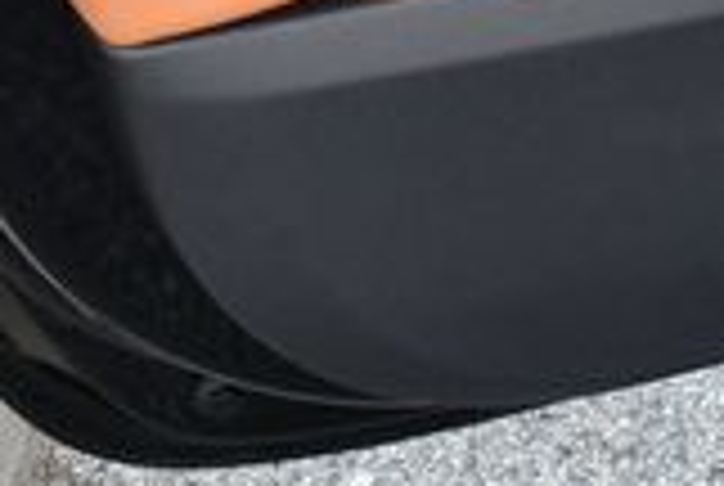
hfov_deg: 13.9
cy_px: -360
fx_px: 2881
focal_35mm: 143
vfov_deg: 9.2
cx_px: 899
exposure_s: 1/250
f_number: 3.5
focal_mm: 18
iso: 400
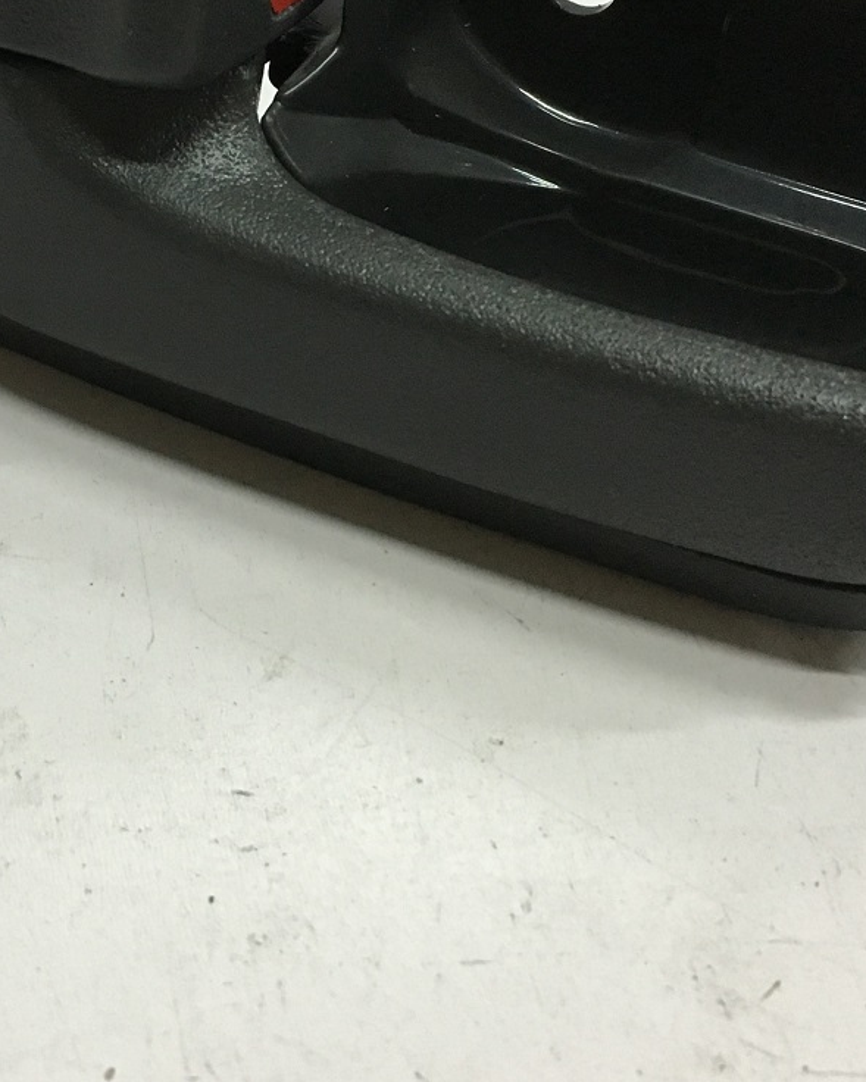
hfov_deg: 24.5
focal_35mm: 62
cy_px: 301
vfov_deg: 30.1
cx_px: 279
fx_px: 1986
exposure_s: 1/33
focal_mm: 4.15
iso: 160
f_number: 2.2
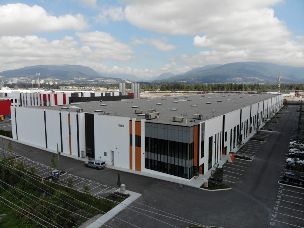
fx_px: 211
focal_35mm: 24
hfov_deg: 71.6
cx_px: 152
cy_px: 114
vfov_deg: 56.8
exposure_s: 1/981
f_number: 2.8
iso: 100
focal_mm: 4.5
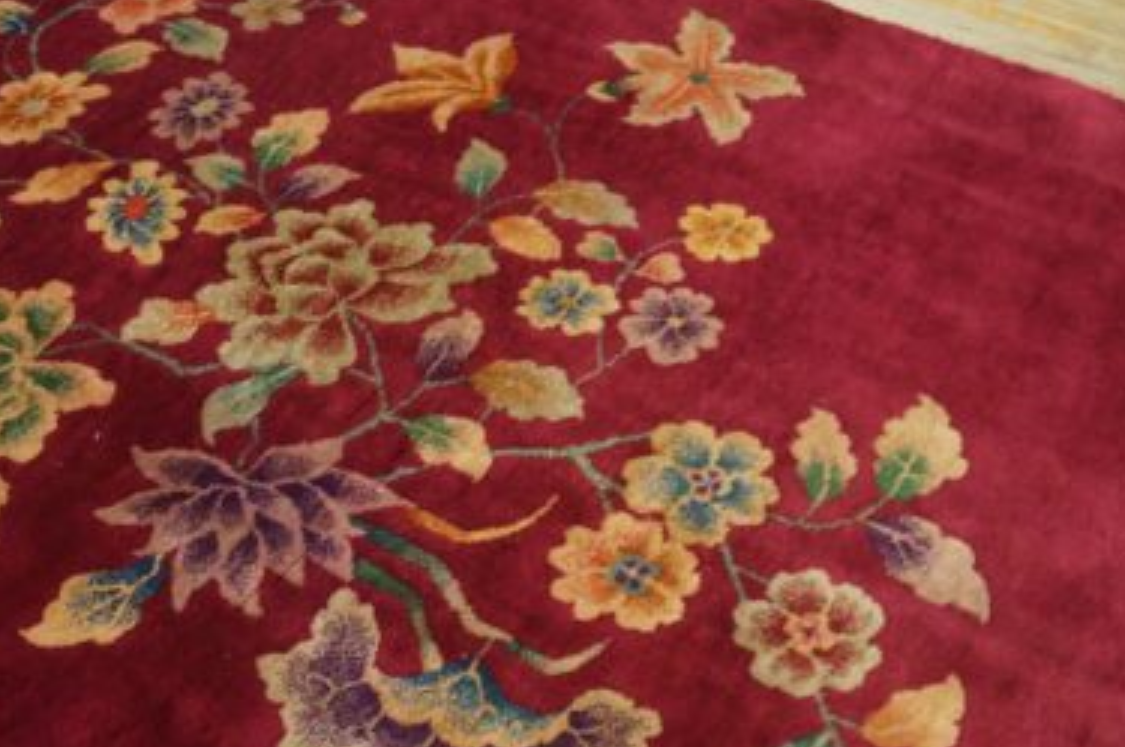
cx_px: 363
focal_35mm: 48
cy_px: 482
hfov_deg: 40.6
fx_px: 1498
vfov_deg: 27.9
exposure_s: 1/60
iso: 1600
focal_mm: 20
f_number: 4
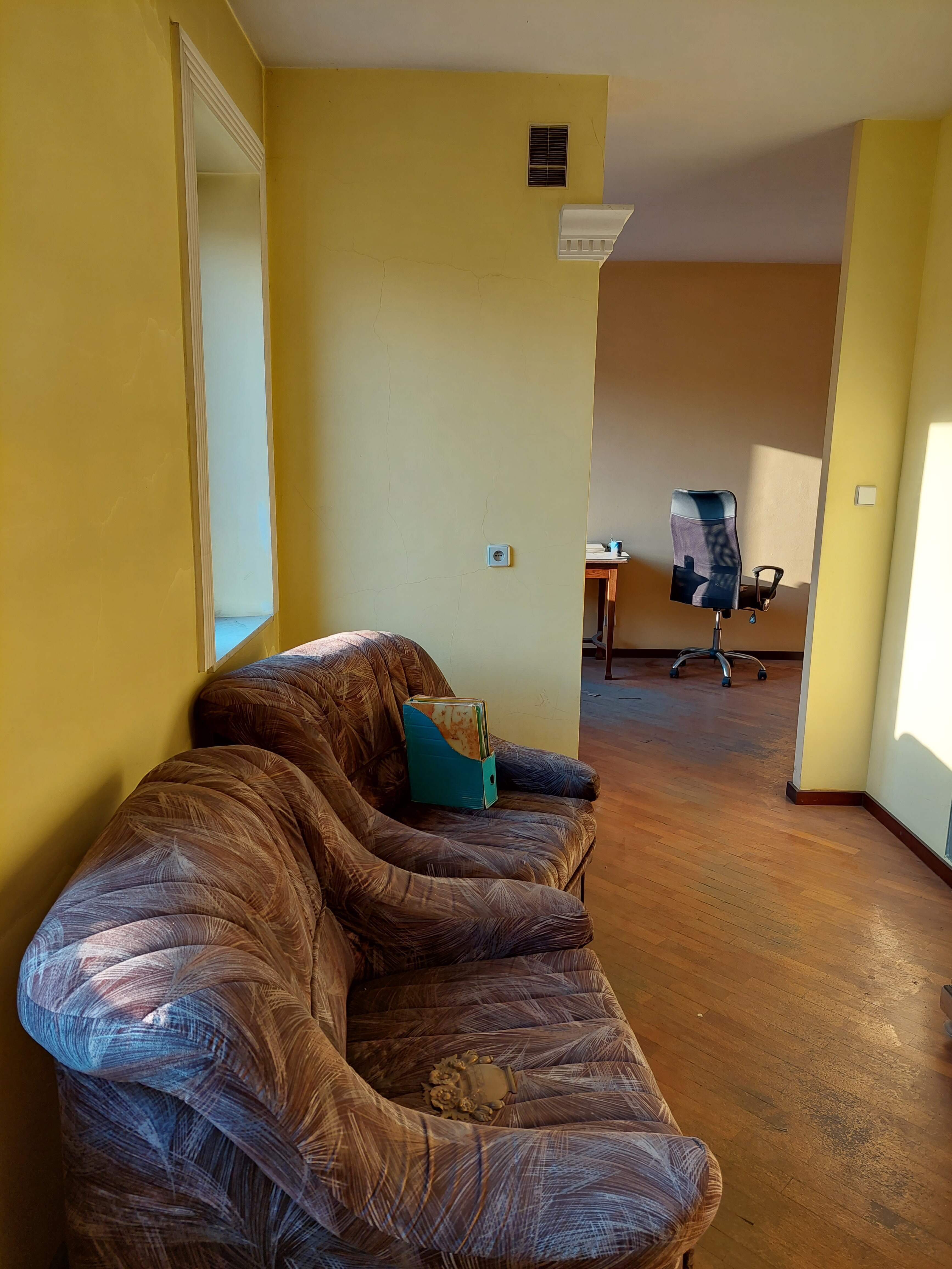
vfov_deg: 69.4
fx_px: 917
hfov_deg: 54.9
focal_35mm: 25
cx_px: 476
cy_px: 634
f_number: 1.8
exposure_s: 1/100
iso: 64
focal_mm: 5.23
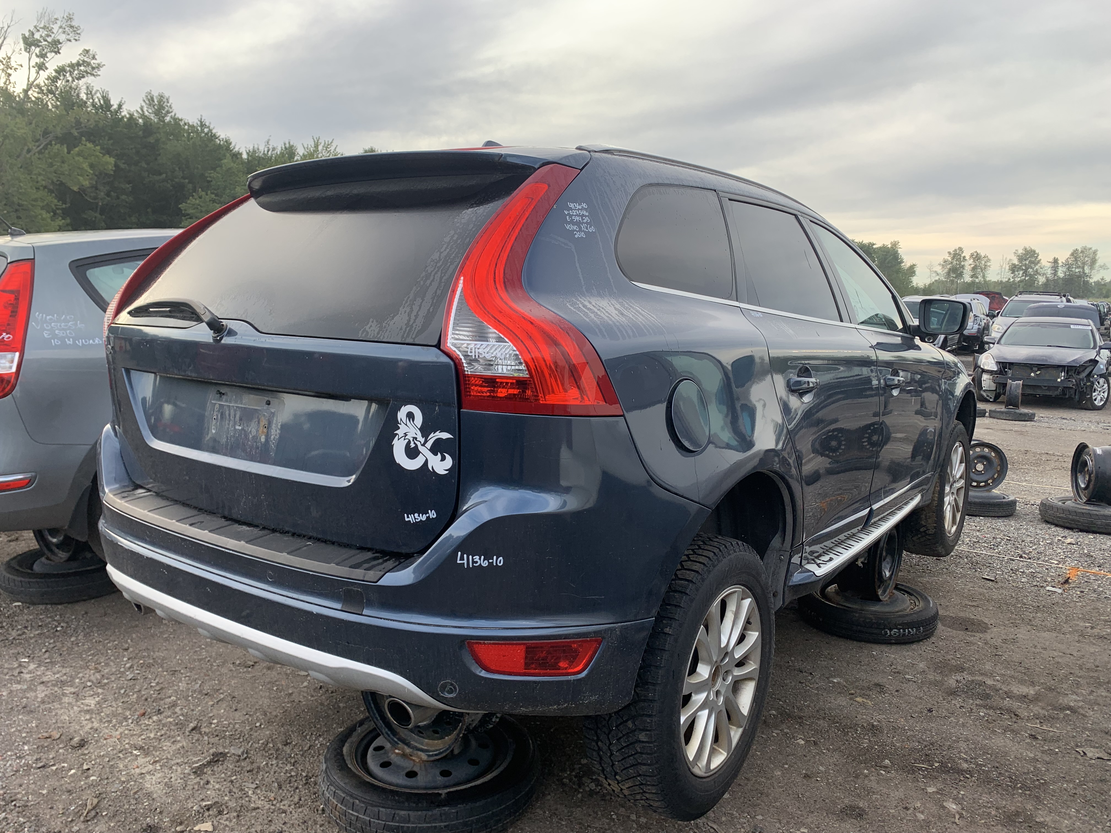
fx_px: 834
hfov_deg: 67.3
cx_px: 556
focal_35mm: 26
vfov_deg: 53.1
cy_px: 416
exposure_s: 1/308
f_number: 1.8
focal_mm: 4.25
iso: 25
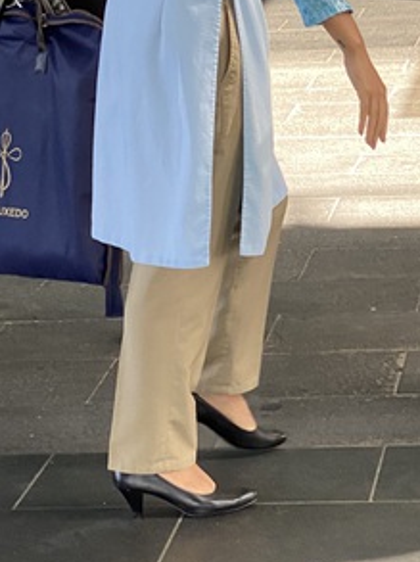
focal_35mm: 147
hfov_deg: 10.0
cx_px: 439
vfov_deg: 13.2
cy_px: -45
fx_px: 2383
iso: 80
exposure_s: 1/122
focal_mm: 6
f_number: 2
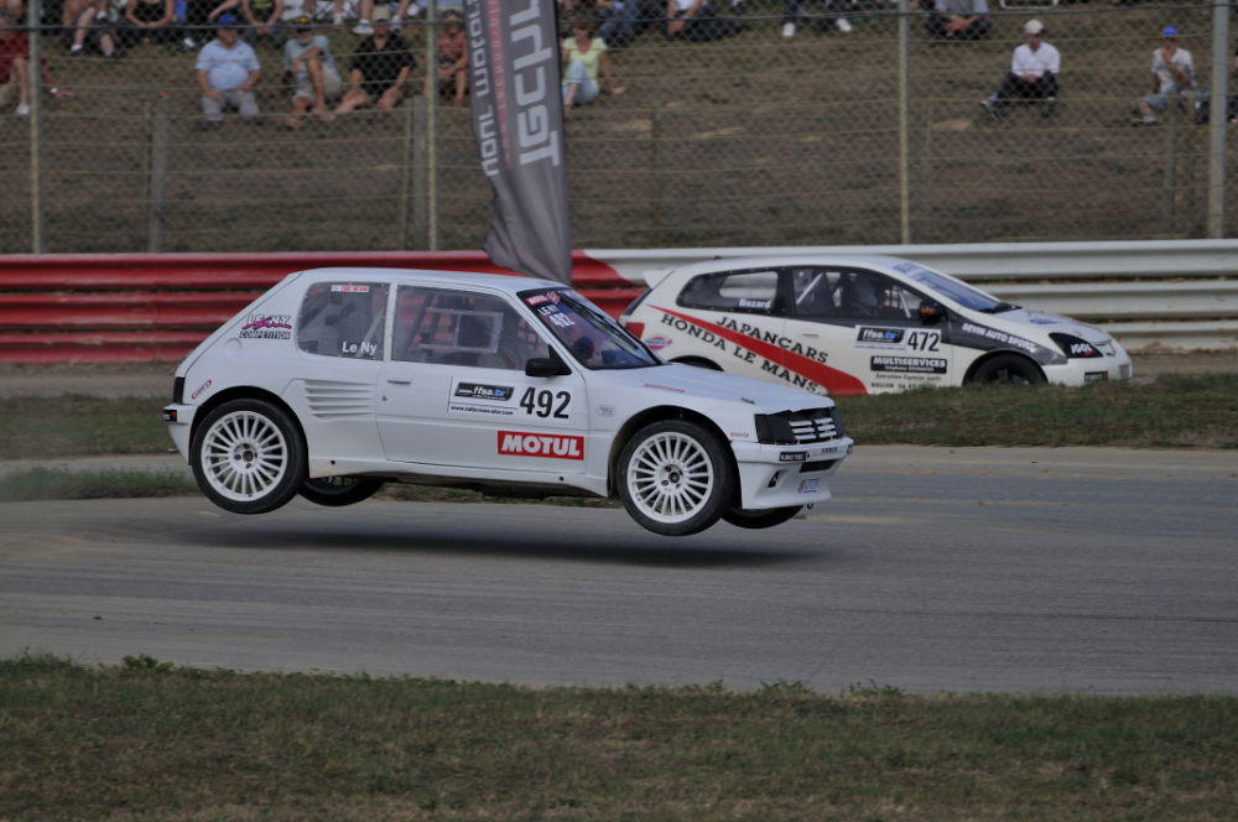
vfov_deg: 3.0
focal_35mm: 450
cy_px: 411
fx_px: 15455
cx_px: 619
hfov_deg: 4.6
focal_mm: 300
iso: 200
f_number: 5.6
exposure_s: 1/1000
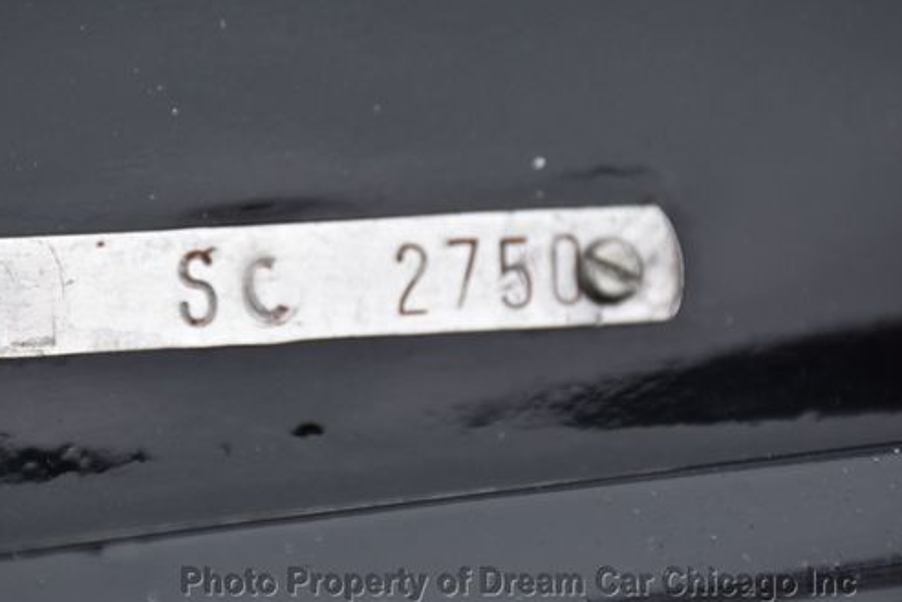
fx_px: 5664
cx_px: 329
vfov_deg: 6.1
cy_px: 225
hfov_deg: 9.1
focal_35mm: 226
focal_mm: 116
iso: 320
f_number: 8
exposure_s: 1/500
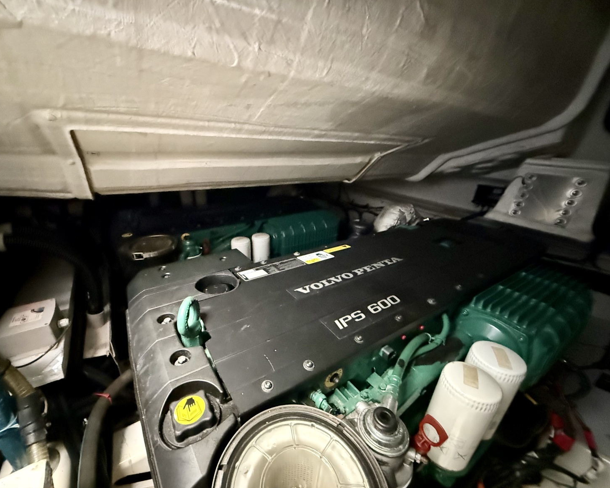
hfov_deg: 96.5
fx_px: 271
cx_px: 276
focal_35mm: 15
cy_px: 249
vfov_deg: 84.0
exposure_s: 1/30
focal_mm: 2.22
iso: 2500
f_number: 2.2
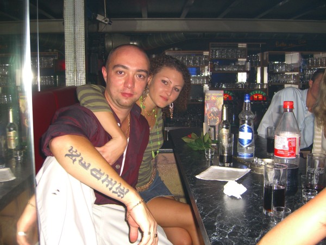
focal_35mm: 38
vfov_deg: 37.7
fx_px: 358
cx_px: 163
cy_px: 122
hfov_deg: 49.0
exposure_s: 1/60
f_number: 2.8
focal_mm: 7.9
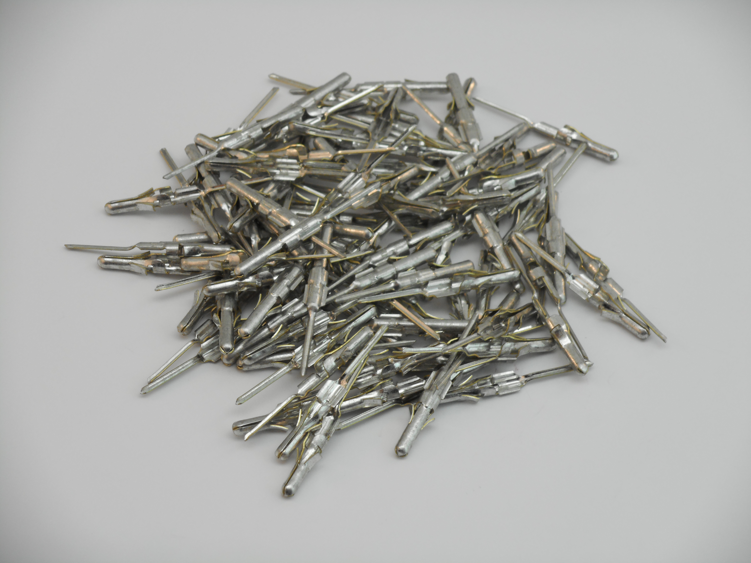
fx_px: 2538
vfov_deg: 12.7
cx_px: 376
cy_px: 282
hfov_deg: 16.8
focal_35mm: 117
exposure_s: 1/60
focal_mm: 20.9
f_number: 5.9
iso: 160
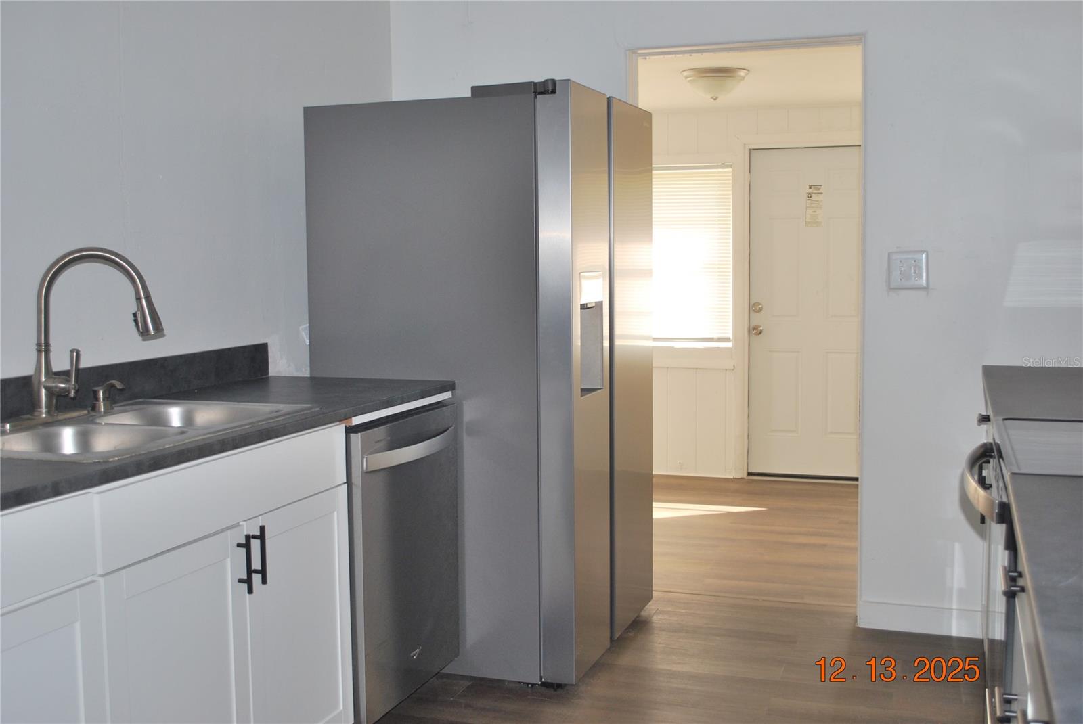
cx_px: 542
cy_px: 362
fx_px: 1174
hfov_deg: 49.5
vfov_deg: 34.3
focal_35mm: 39
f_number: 4.2
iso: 200
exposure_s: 1/60
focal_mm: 26
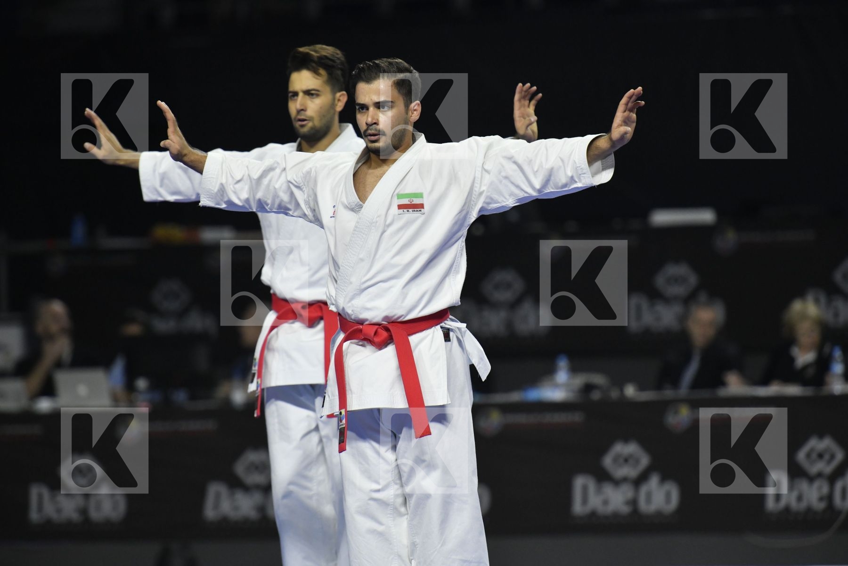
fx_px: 6595
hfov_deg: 7.4
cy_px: 283
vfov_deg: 4.9
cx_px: 424
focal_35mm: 280
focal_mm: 280
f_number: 4
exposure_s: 1/800
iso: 2000
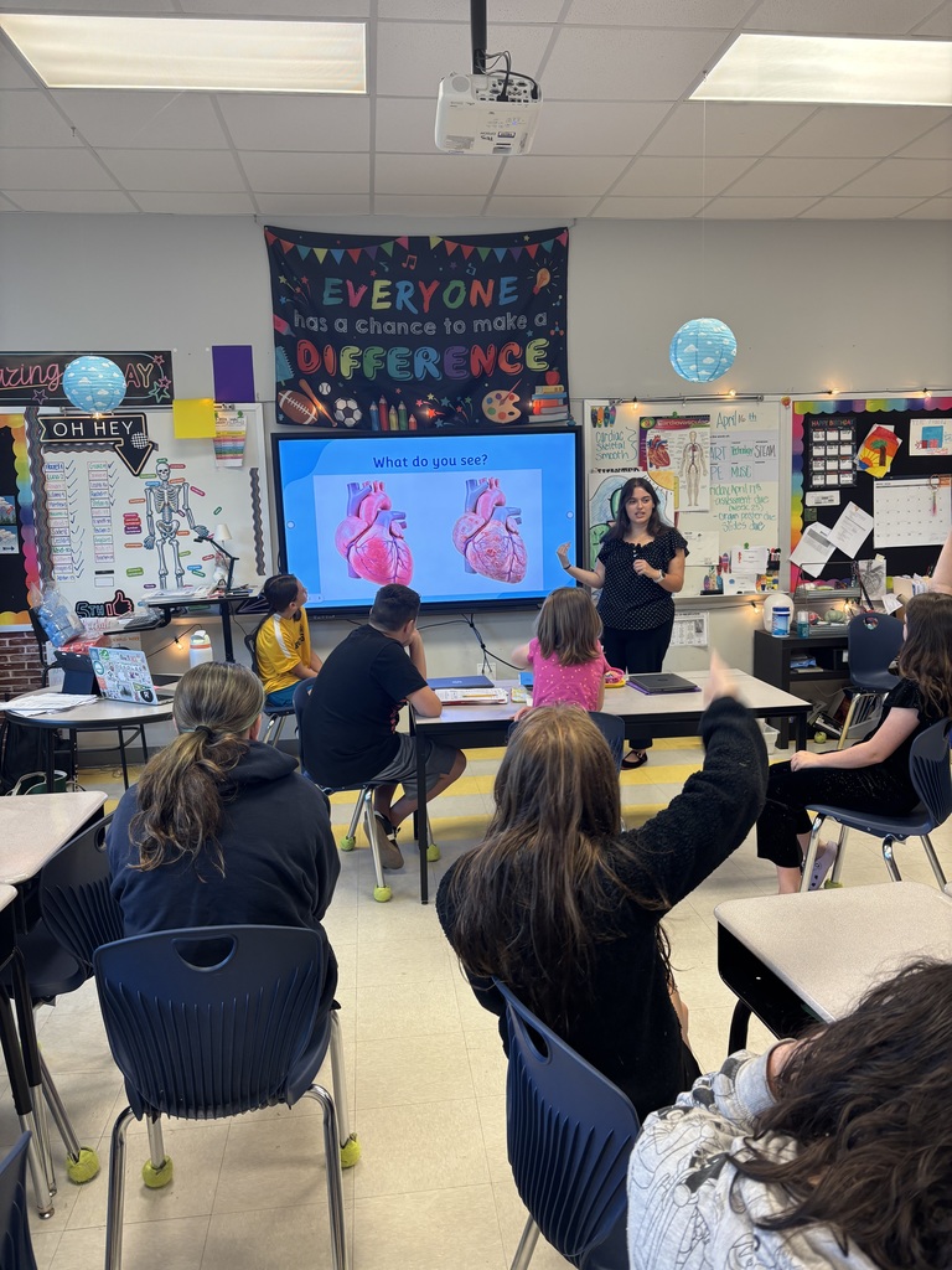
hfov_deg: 53.1
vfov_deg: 67.3
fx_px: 953
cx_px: 476
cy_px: 635
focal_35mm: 26
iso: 80
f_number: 1.6
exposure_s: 1/60
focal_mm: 5.96
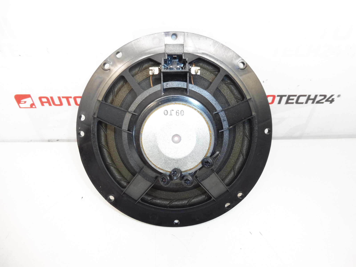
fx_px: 247
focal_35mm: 24
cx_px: 178
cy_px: 134
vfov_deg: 56.8
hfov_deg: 71.6
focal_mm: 4.3
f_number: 3.5
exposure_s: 1/60
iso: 200
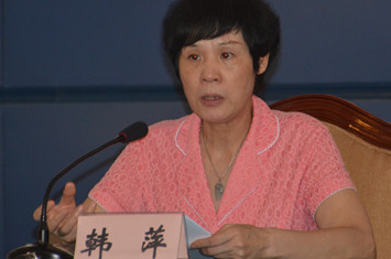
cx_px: 241
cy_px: 63
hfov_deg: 4.1
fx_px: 5494
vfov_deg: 2.7
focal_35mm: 507
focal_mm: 200
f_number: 5.6
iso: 800
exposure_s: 1/60
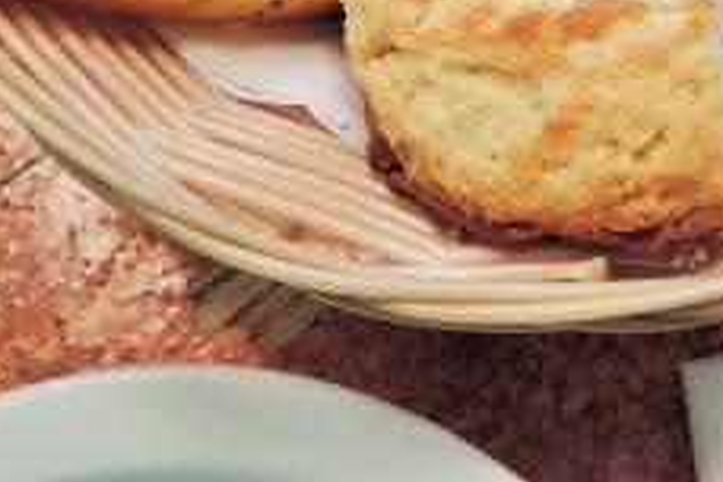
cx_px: 593
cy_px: -276
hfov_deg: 28.2
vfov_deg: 17.2
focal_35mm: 70
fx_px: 1406
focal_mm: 5.1
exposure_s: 1/30
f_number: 2
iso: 400
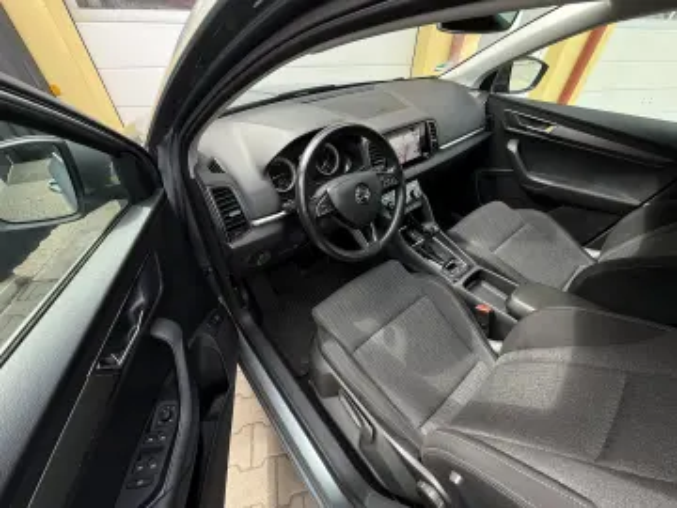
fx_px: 274
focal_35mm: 14
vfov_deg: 85.7
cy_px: 254
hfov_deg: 102.1
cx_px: 338
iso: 64
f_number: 2.2
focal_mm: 2.22
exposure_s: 1/201
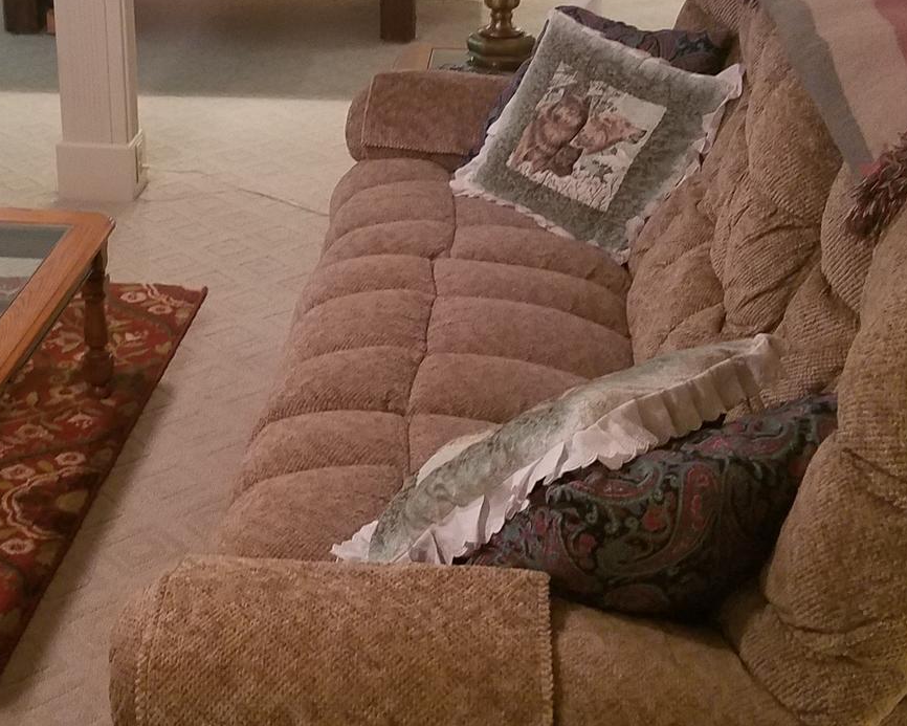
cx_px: 335
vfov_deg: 25.1
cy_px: 174
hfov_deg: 31.3
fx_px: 1611
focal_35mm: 60
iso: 200
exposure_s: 1/13
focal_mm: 4.2
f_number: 1.7
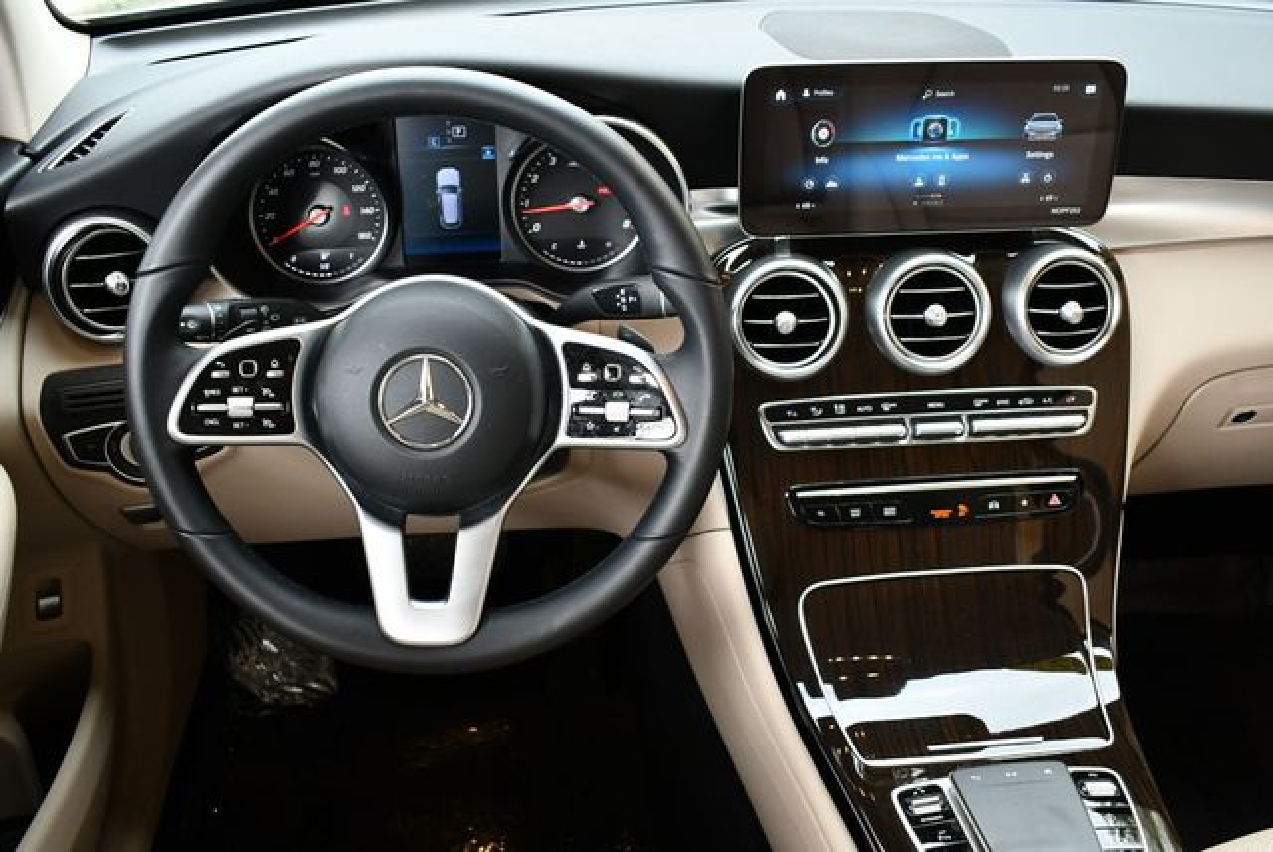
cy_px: 426
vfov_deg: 36.9
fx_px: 1274
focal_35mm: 36
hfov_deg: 53.1
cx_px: 636
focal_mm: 18
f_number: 3.5
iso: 560
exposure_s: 1/250
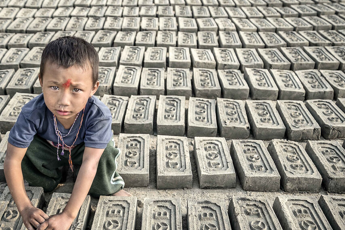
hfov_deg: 43.5
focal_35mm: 45
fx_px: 431
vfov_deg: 29.9
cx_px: 152
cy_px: 113
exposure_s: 1/200
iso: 100
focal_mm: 32
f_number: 4
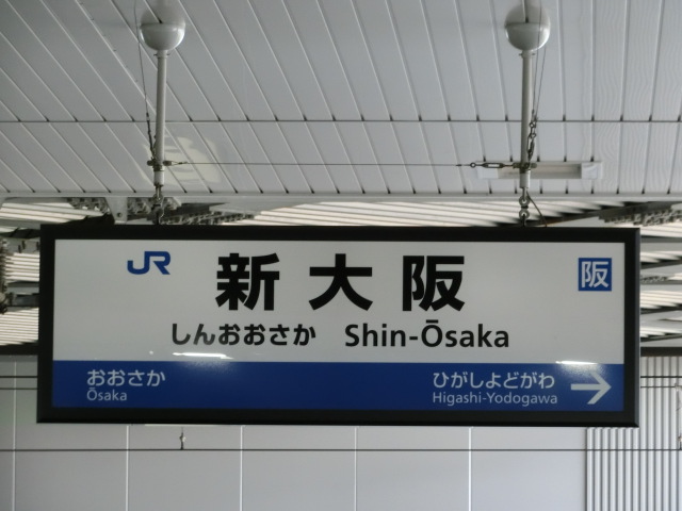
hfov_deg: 9.0
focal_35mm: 220
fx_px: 4334
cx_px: 341
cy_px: 256
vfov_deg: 6.8
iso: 800
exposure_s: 1/15
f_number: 5.9
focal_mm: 39.3
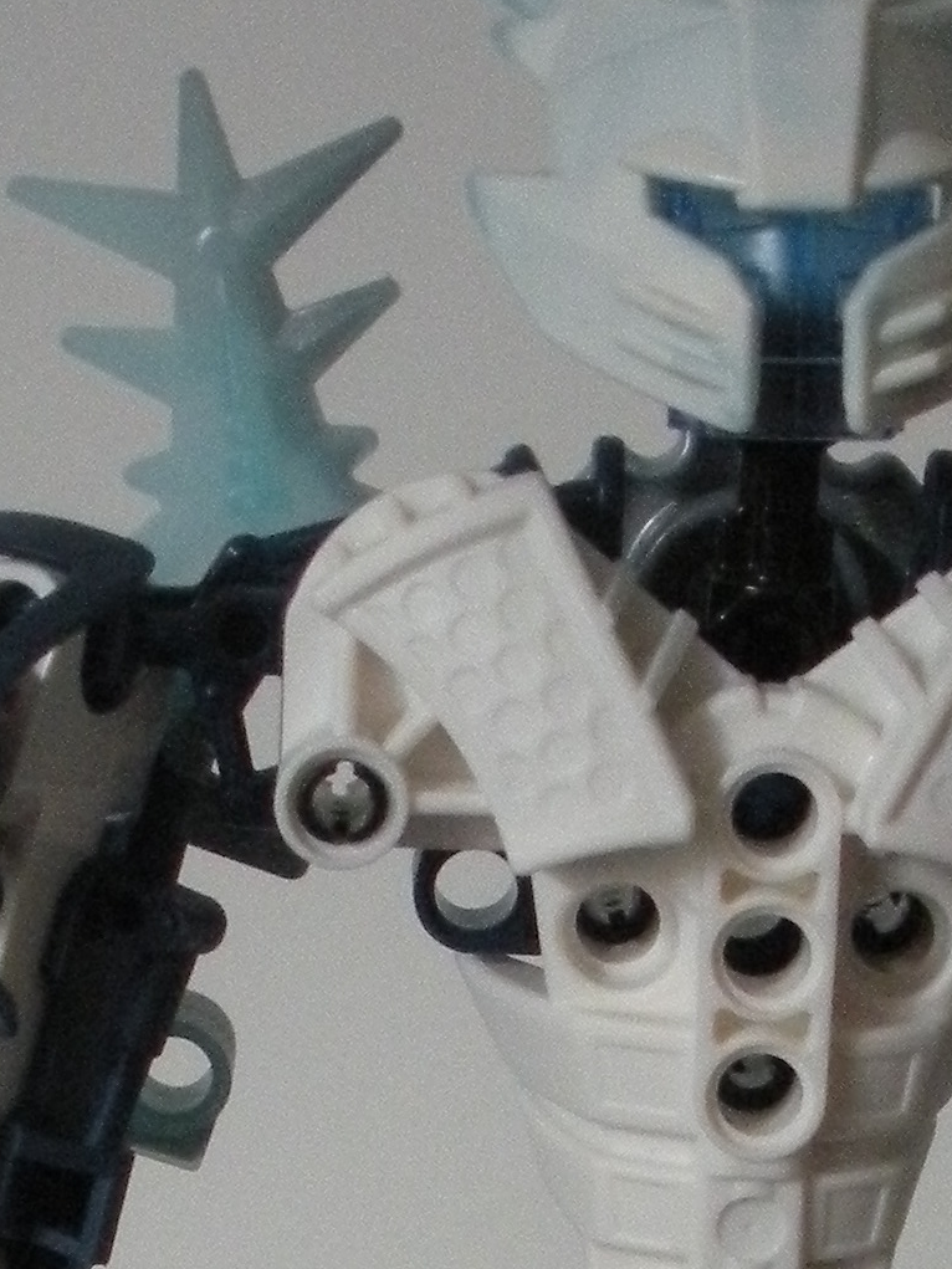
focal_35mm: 125
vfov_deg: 14.8
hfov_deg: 11.8
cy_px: 1796
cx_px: 732
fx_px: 4583
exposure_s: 1/46.8
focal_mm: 6.3
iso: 400
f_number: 3.5
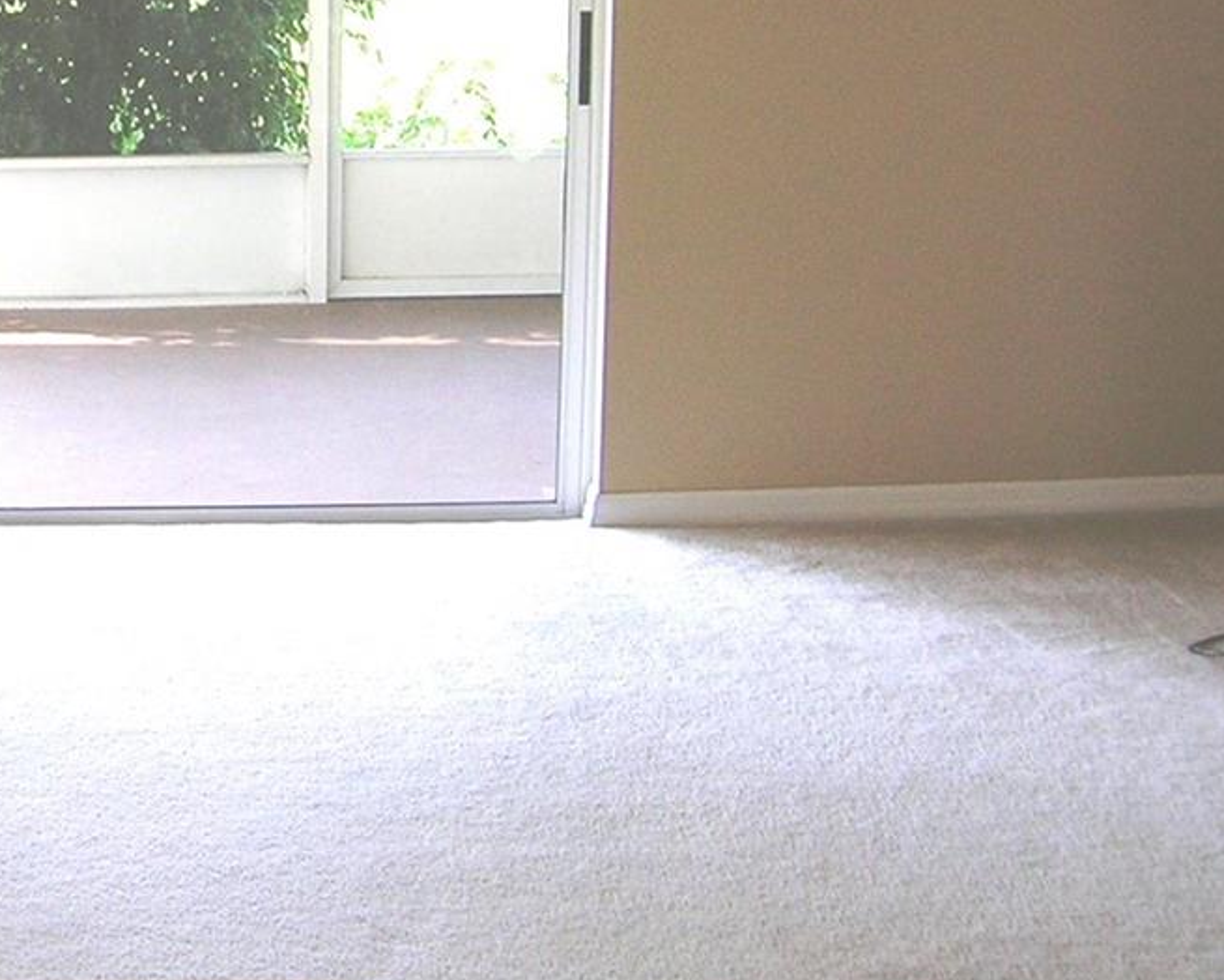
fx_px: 2934
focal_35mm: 81
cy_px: -6
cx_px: 17
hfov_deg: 22.7
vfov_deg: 18.4
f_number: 2.9
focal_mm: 5.7
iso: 50
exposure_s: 1/50.2
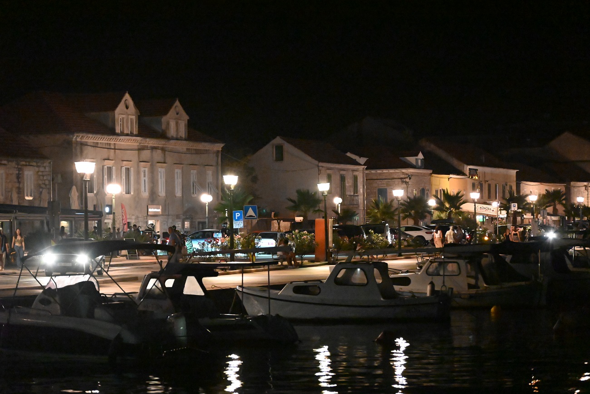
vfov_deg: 11.0
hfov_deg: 16.4
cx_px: 295
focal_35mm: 125
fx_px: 2049
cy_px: 197
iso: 25600
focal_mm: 125
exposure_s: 1/125
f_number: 4.8
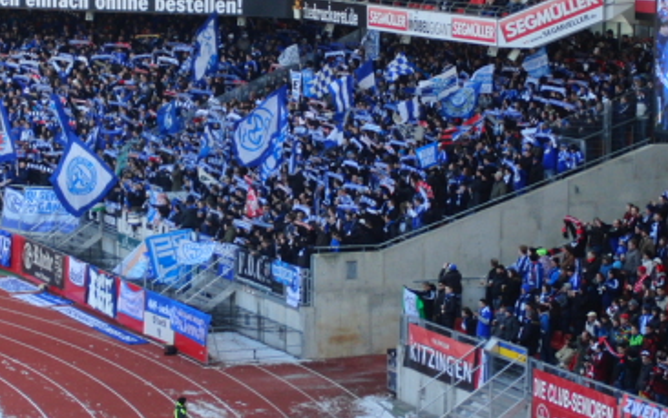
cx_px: 135
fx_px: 2804
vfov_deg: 8.5
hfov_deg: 13.5
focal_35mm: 154
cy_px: 139
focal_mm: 14.35
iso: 100
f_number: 4.1
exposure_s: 1/200
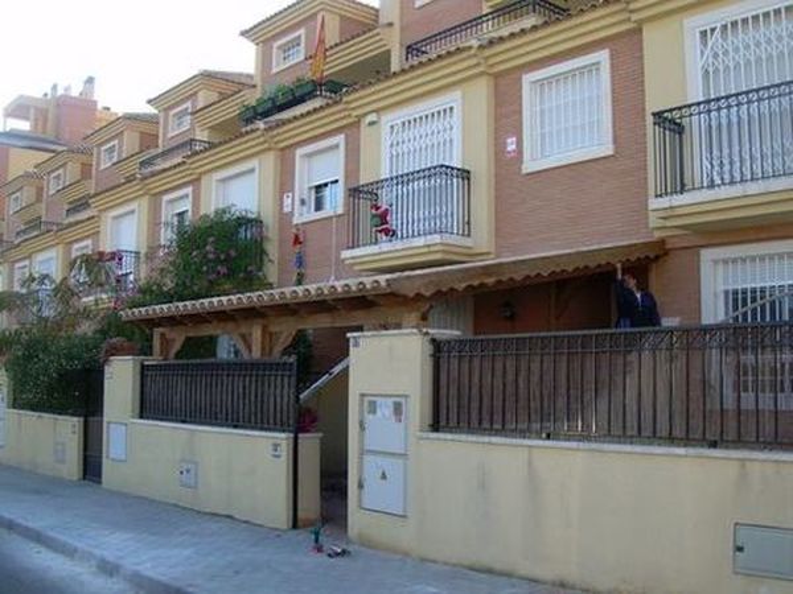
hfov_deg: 49.0
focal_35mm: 38
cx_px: 396
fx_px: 871
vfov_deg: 37.7
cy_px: 297
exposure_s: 1/149
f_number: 4.6
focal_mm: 6.3
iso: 50
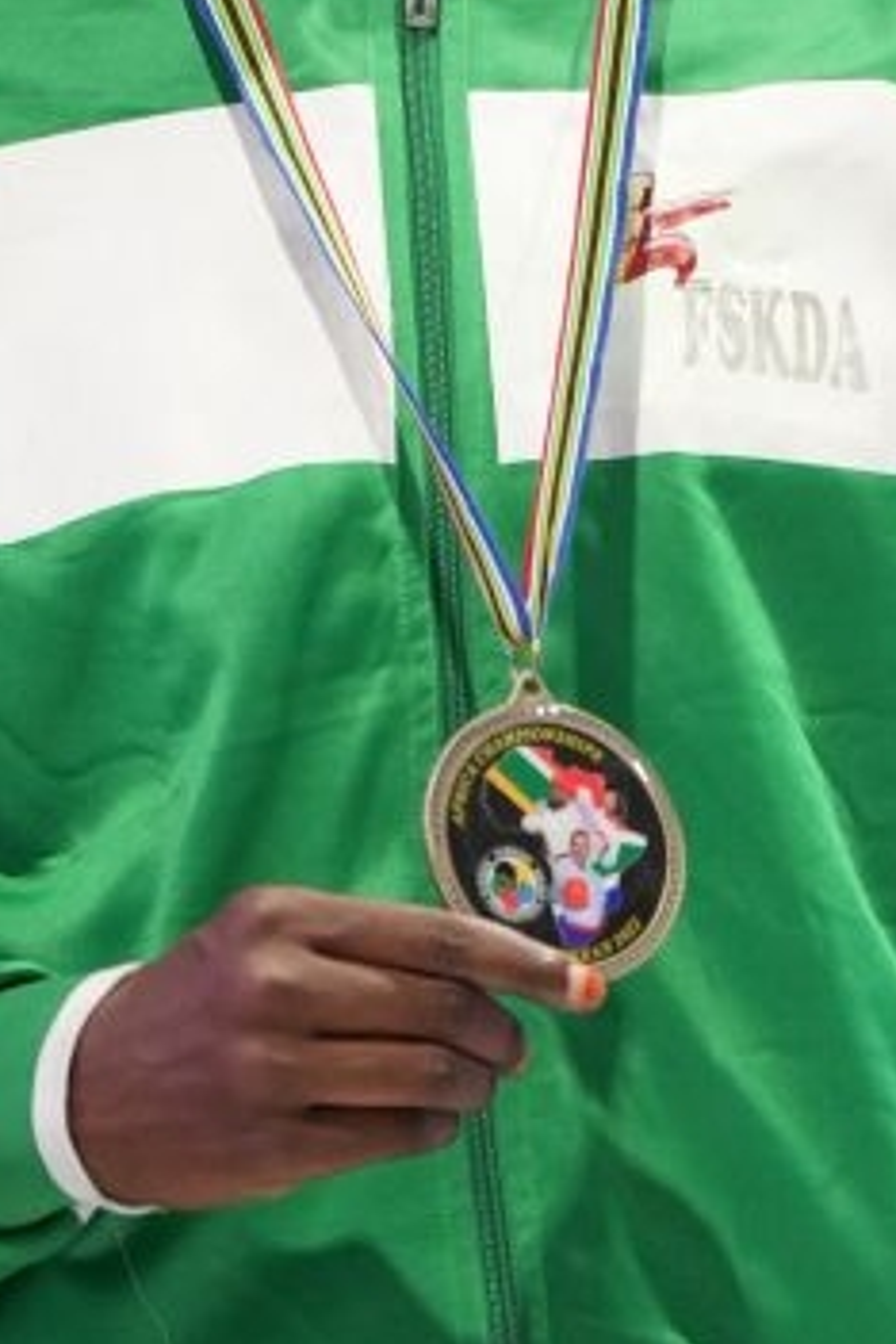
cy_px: 414
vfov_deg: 3.0
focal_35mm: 683
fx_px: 25497
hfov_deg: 2.0
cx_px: 425
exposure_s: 1/250
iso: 4000
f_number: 2.8
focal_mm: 200
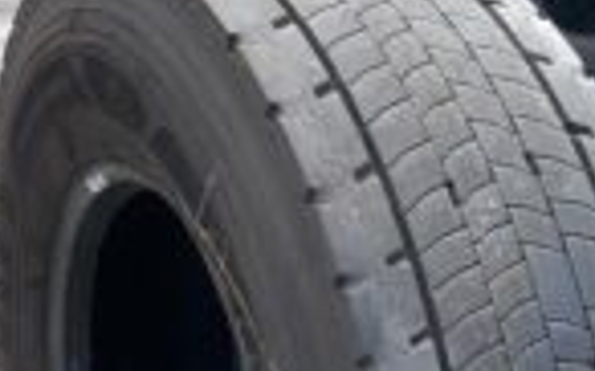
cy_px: 491
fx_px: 1312
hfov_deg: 25.4
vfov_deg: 15.3
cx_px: 391
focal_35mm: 81
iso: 25
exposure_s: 1/627
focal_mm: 4.25
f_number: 1.8
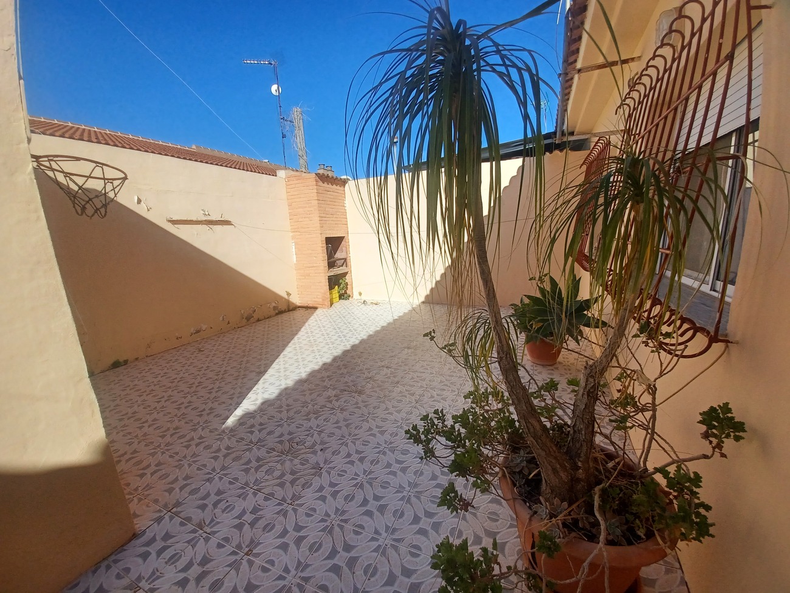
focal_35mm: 13
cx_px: 395
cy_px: 296
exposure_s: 1/1401
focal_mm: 1.42
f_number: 2.2
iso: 40
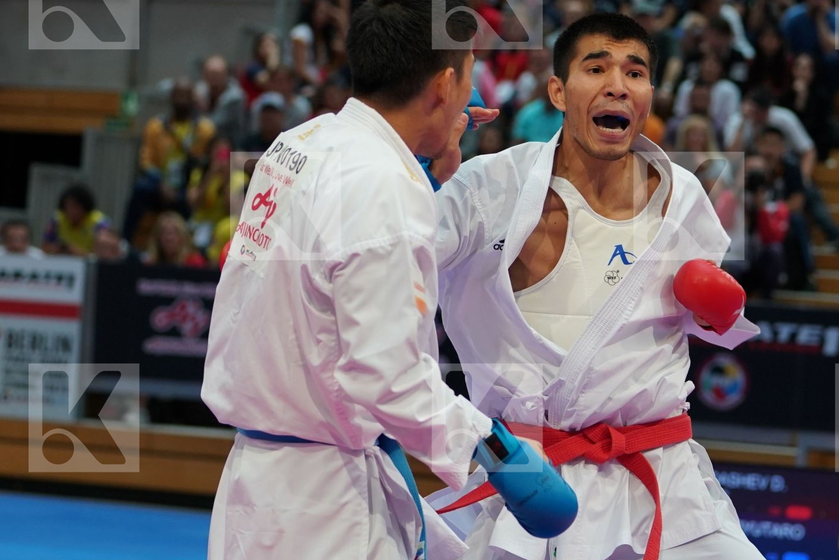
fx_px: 3332
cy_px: 206
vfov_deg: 9.6
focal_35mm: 143
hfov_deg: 14.3
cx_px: 487
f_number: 2.8
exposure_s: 1/1000
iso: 1600
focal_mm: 75
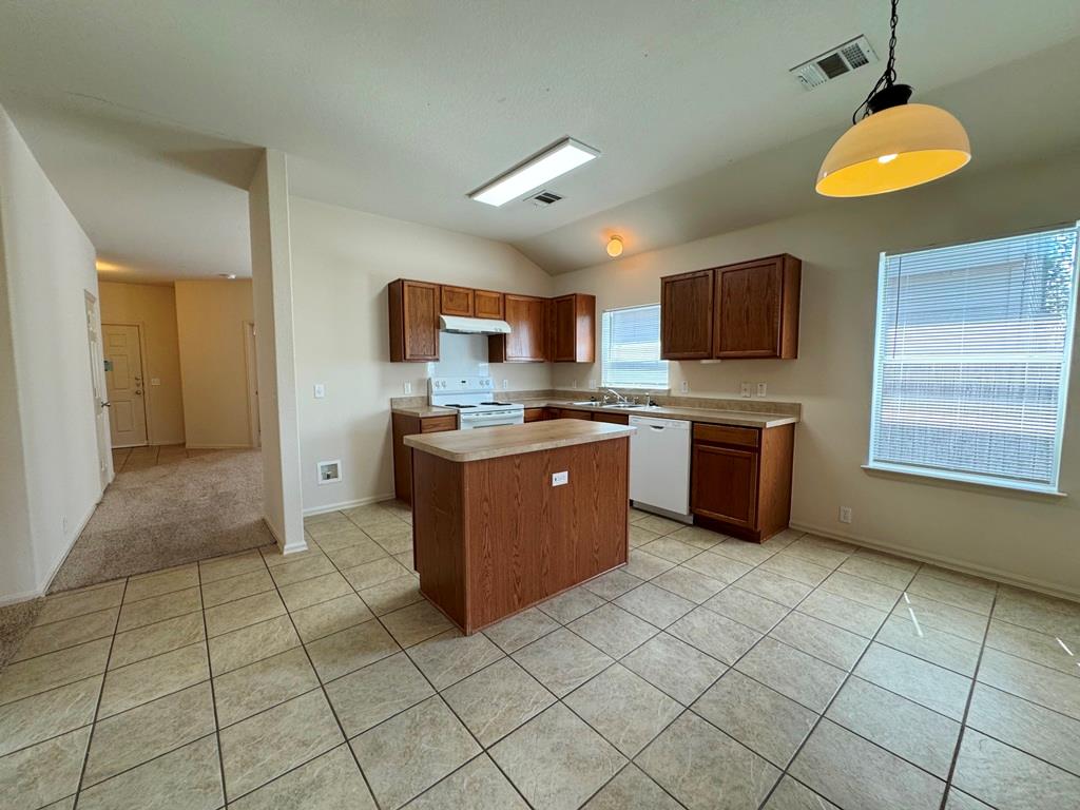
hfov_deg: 102.1
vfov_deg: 85.7
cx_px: 540
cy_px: 405
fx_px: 437
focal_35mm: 14
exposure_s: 1/120
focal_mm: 2.22
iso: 160
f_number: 2.2
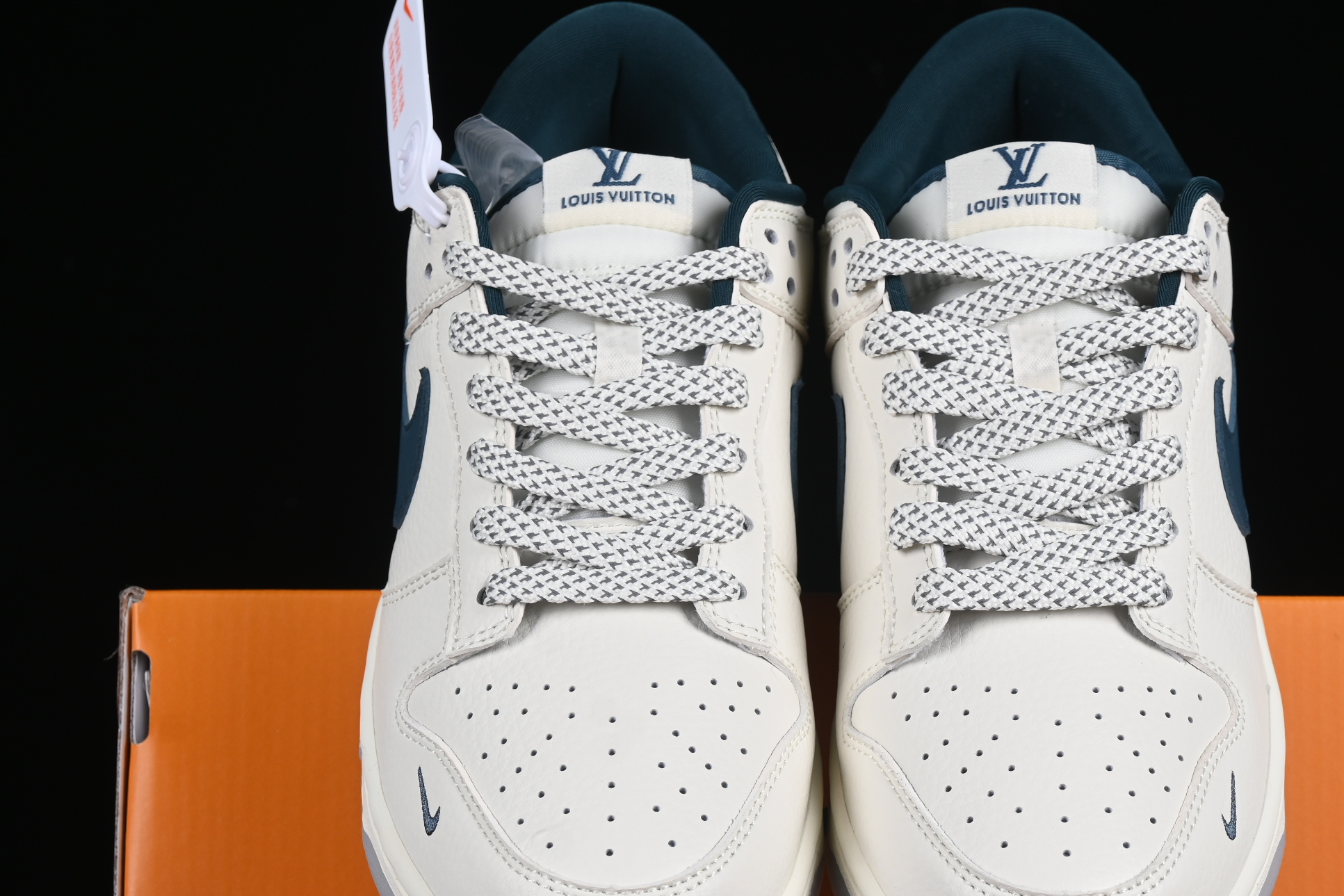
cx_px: 843
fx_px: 4032
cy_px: 626
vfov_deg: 12.7
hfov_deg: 18.9
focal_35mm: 108
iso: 160
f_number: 8
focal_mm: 50
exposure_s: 1/80
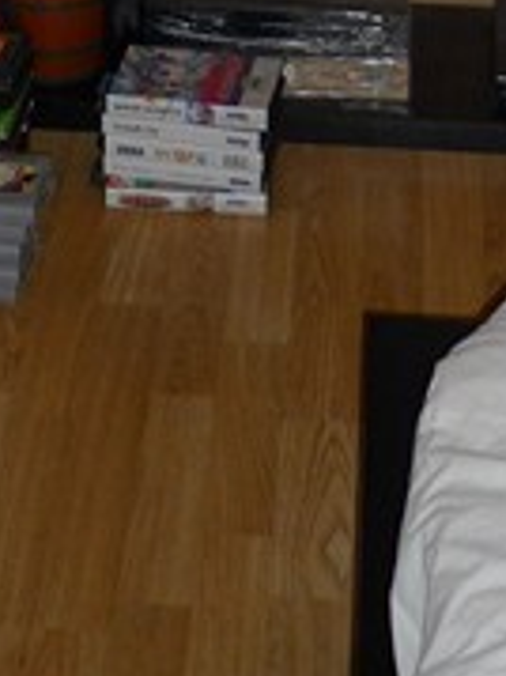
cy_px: -393
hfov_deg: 12.1
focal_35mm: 121
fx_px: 2361
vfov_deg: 14.9
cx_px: 49
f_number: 2.9
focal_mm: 6
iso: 100
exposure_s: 1/30
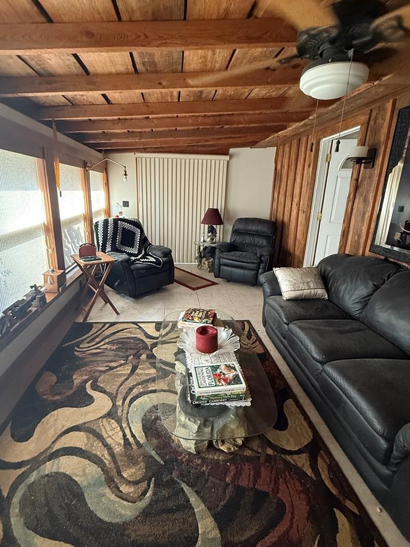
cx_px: 191
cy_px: 267
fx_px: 268
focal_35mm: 17
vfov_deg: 91.0
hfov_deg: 74.6
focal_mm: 2.22
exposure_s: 1/60
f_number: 2.2
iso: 640
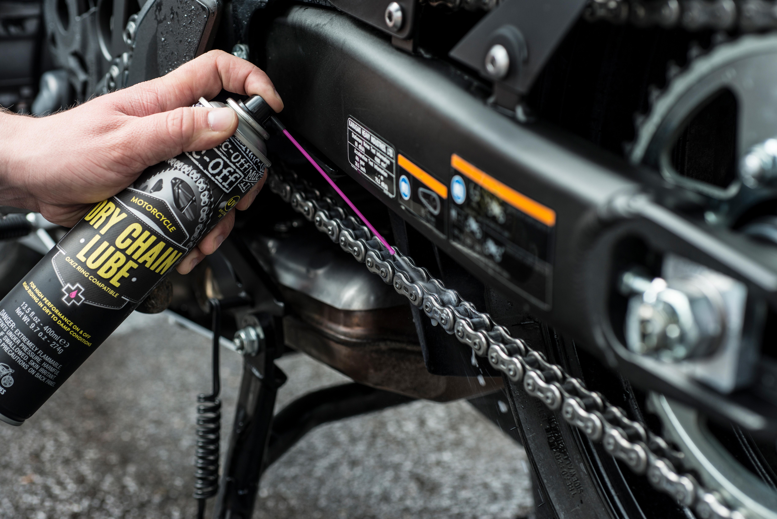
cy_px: 260
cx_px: 388
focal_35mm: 60
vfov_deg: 22.6
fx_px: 1295
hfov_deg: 33.4
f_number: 5.6
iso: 160
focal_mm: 60
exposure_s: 1/200
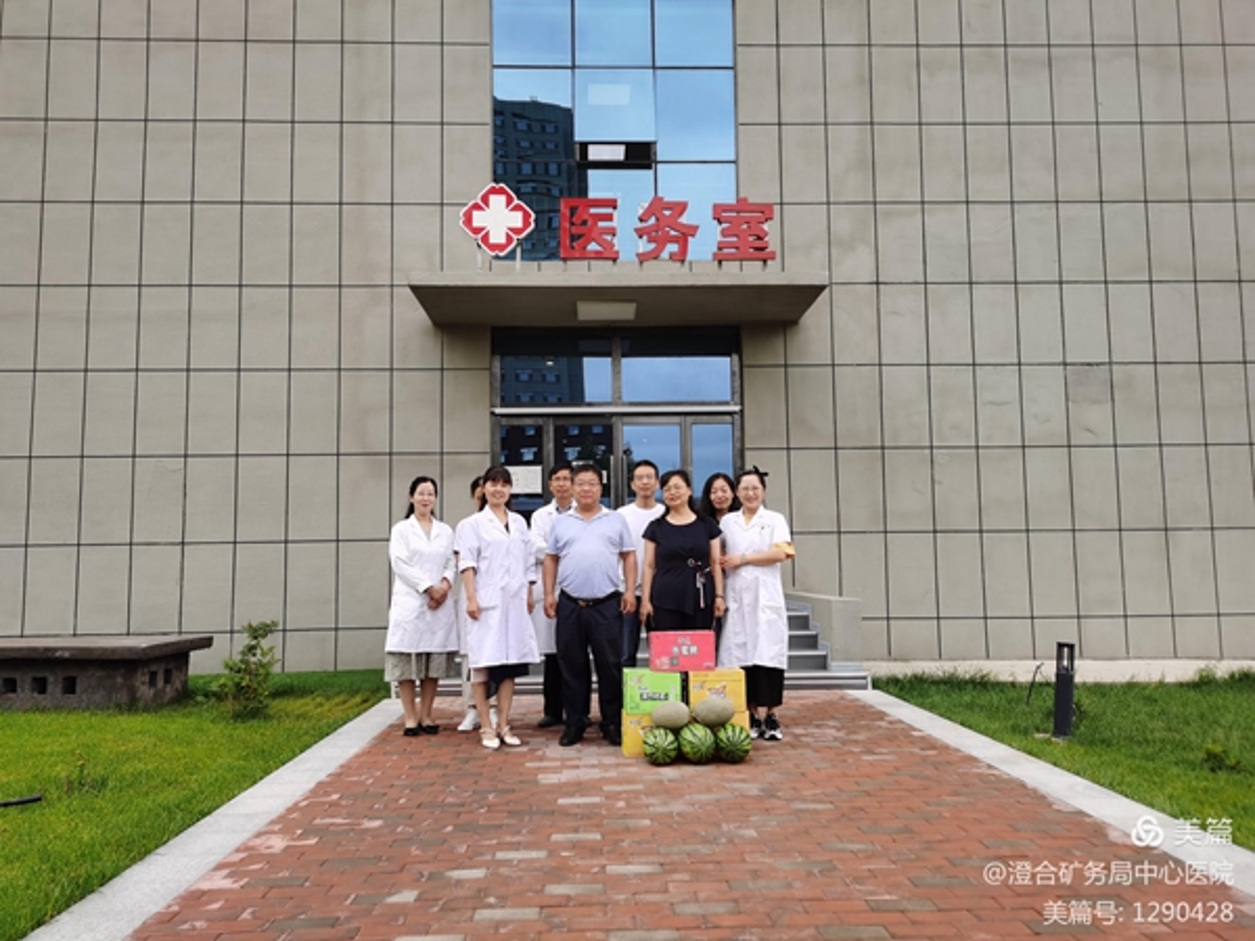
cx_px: 628
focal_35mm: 27
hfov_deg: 65.3
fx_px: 979
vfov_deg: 51.4
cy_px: 470
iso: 50
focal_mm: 5.58
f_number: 1.8
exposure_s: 1/888
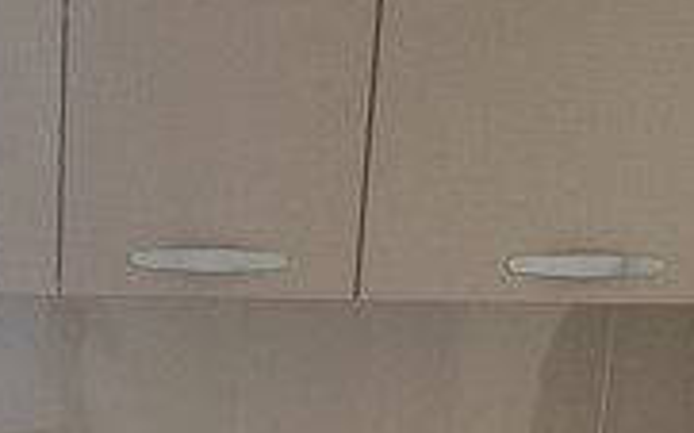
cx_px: -42
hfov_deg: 31.7
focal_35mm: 58
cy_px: 460
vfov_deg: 21.4
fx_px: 1097
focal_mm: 1.8
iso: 50
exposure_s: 1/60
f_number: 2.2
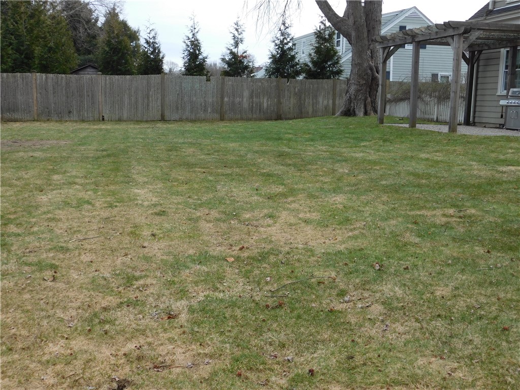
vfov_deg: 36.0
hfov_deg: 46.8
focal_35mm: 40
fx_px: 601
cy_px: 195
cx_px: 260
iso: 125
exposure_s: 1/200
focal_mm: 7.1
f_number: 3.6
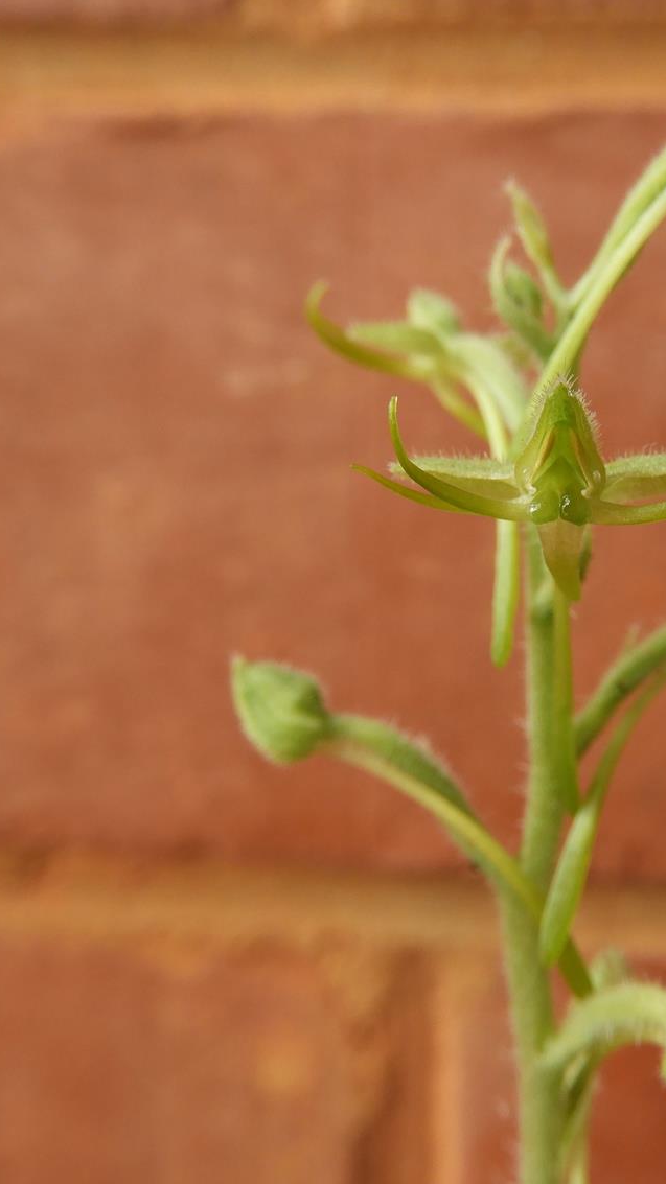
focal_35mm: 35
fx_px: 1099
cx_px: 531
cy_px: 592
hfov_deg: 32.8
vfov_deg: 56.6
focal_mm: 4.3
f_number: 3.3
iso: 100
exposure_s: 1/100
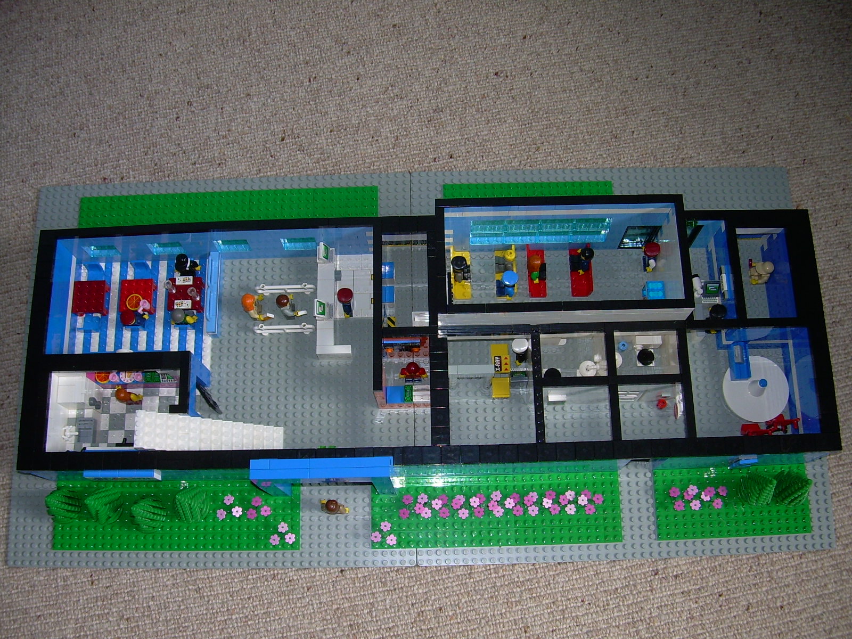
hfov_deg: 49.0
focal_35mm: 38
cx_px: 426
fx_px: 935
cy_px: 320
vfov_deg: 37.7
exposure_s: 1/60
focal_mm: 6.3
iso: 50
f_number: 2.8
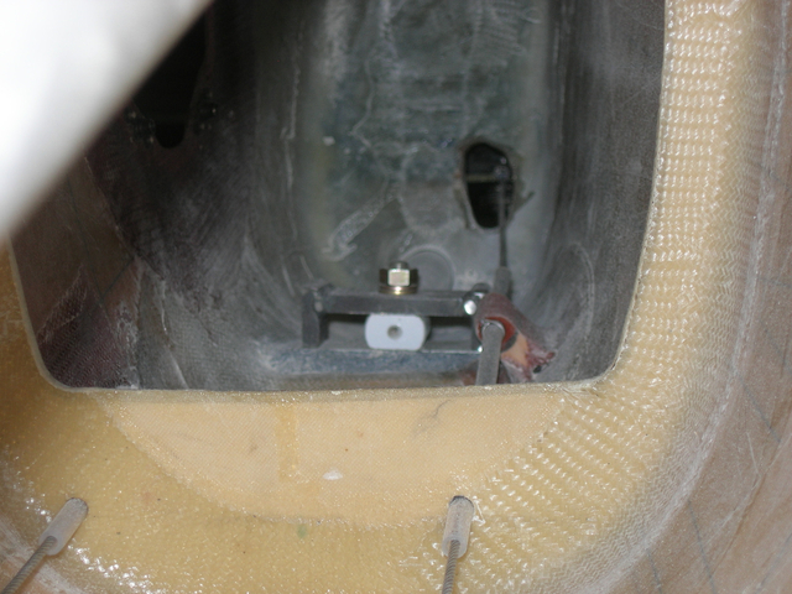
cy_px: 297
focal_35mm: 113
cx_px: 396
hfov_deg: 17.4
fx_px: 2585
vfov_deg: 13.1
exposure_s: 1/60.1
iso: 64
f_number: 4.9
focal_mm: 23.4
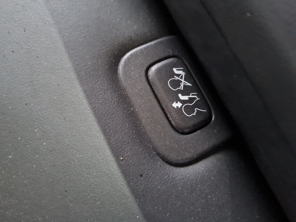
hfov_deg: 67.3
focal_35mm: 26
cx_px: 148
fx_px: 222
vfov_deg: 53.1
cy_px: 111
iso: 1250
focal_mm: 5.4
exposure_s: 1/13
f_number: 1.8
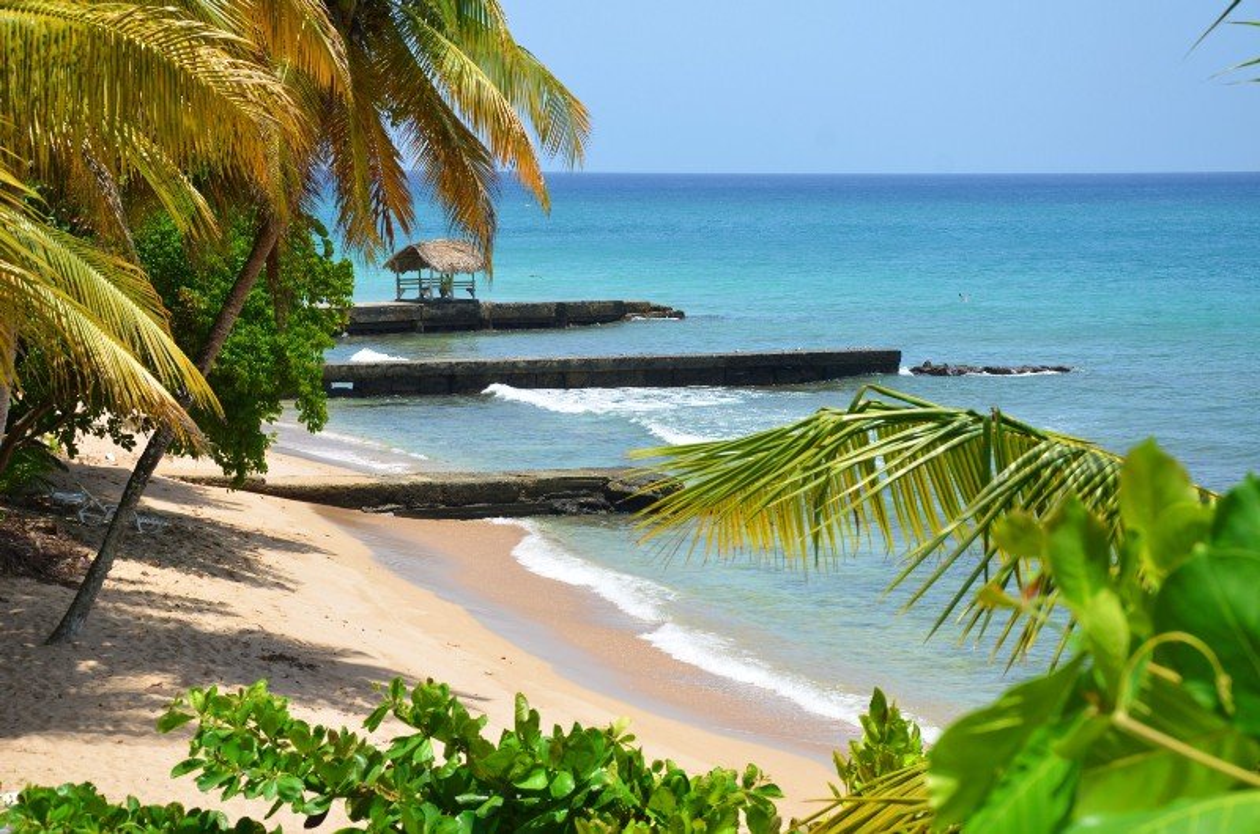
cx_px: 630
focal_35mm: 75
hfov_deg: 27.0
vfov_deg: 18.1
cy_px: 417
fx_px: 2620
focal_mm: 50
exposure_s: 1/250
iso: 100
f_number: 8
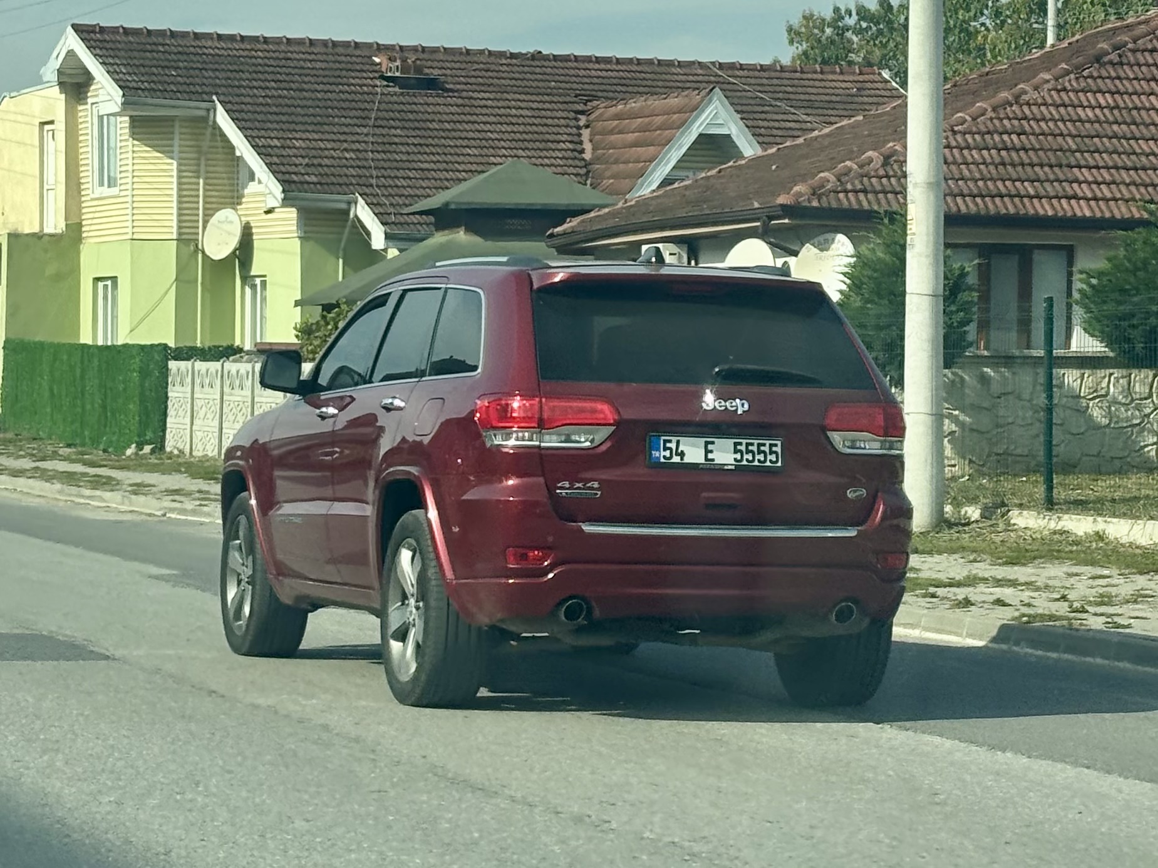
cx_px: 579
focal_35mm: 52
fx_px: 1740
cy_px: 434
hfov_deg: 36.8
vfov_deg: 28.0
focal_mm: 5.96
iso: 32
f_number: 1.6
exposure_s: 1/1876
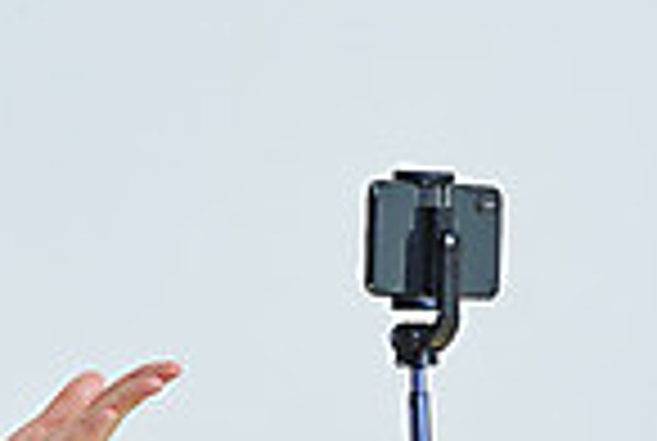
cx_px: -115
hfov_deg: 4.5
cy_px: 274
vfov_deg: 3.1
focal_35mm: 451
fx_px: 8247
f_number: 14
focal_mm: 110
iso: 100
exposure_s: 1/125
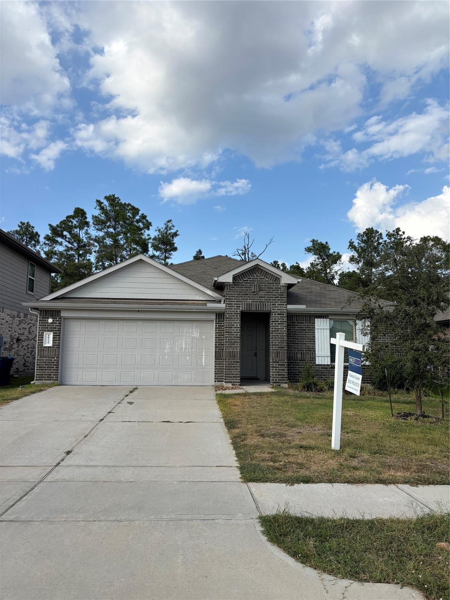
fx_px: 451
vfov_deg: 67.3
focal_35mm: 26
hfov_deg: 53.1
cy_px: 300
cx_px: 225
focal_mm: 5.96
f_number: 1.6
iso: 50
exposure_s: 1/2933
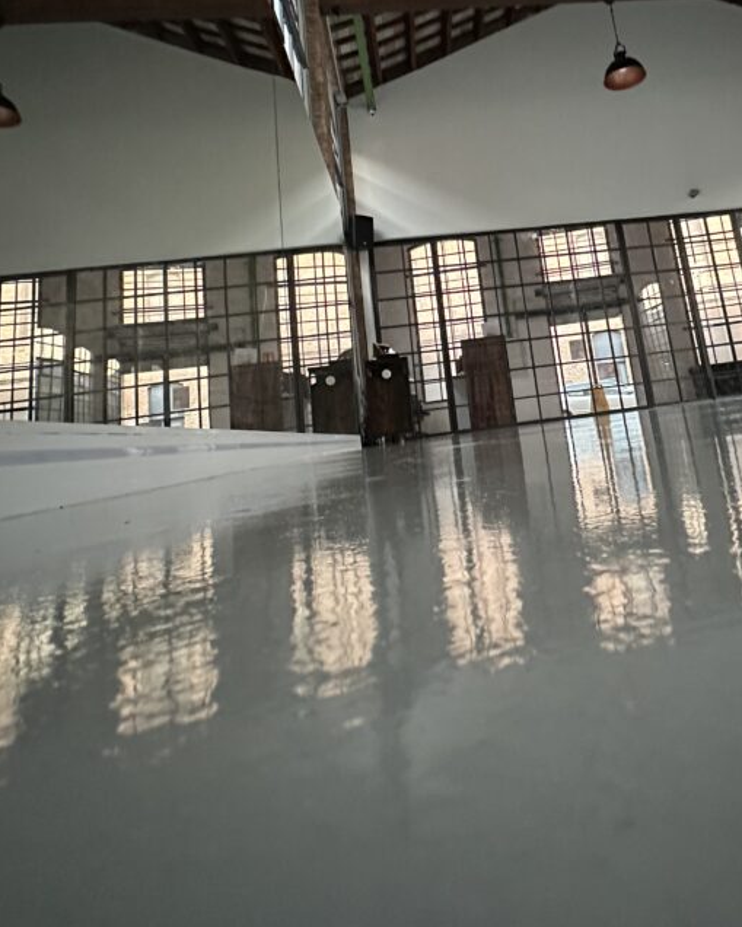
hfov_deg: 61.8
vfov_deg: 72.5
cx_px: 487
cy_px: 300
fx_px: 604
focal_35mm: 22
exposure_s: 1/60
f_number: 2.2
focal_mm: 2.22
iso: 1000
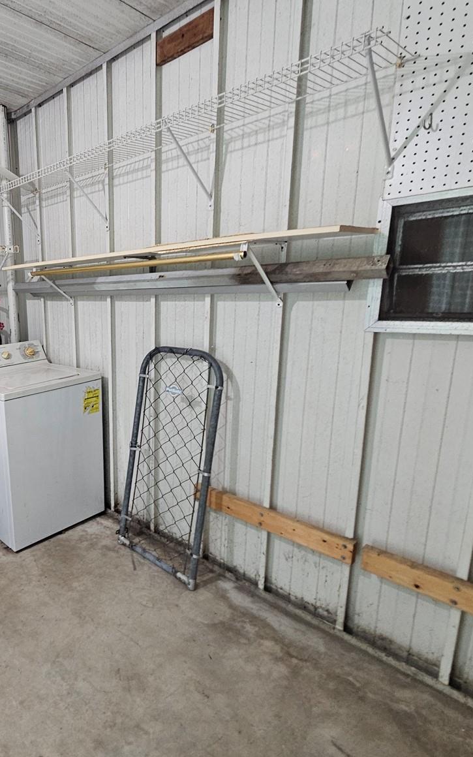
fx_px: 392
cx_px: 31
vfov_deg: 88.0
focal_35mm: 19
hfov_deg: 53.0
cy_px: 381
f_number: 2.2
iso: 320
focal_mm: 2.2
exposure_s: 1/30
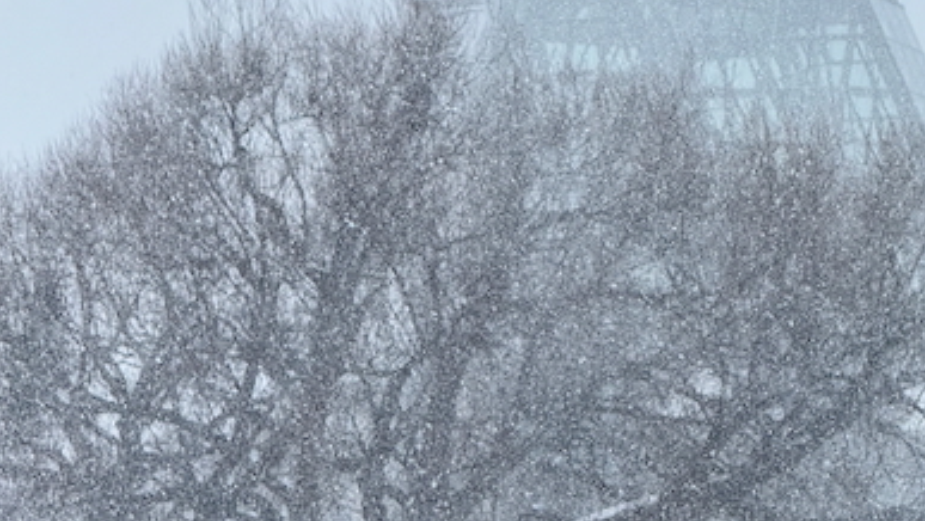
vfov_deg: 5.6
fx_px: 5300
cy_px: 74
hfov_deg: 10.0
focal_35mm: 216
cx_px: 543
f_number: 2.8
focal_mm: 15.66
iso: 50
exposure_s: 1/522
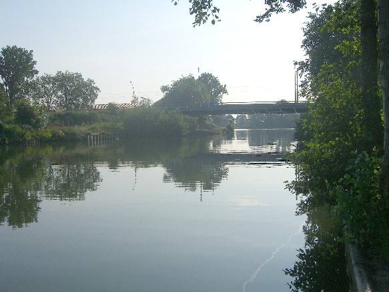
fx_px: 427
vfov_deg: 37.7
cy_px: 146
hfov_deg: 49.0
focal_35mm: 38
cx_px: 194
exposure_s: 1/320
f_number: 8
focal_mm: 7.9
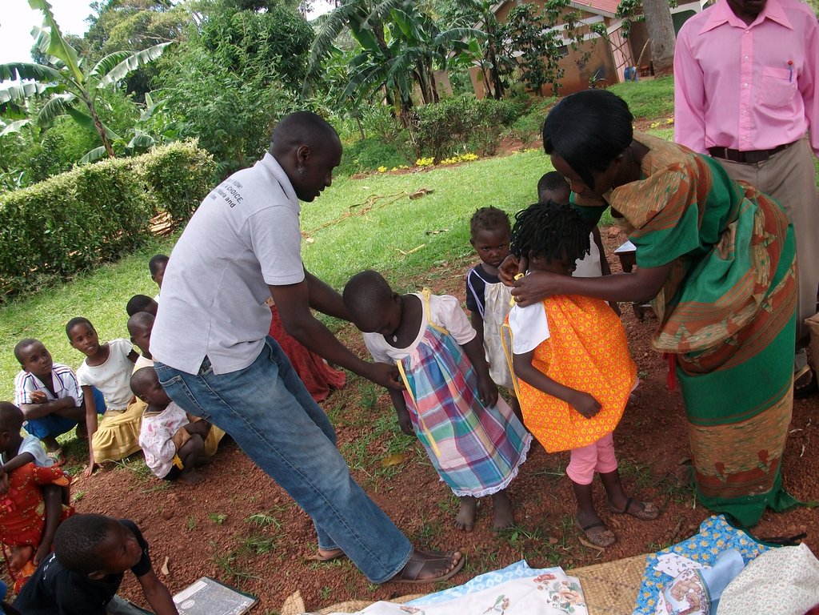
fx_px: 757
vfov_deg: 44.2
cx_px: 410
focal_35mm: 32
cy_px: 308
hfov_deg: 56.8
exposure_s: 1/226
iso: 80
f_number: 2.9
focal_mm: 5.7
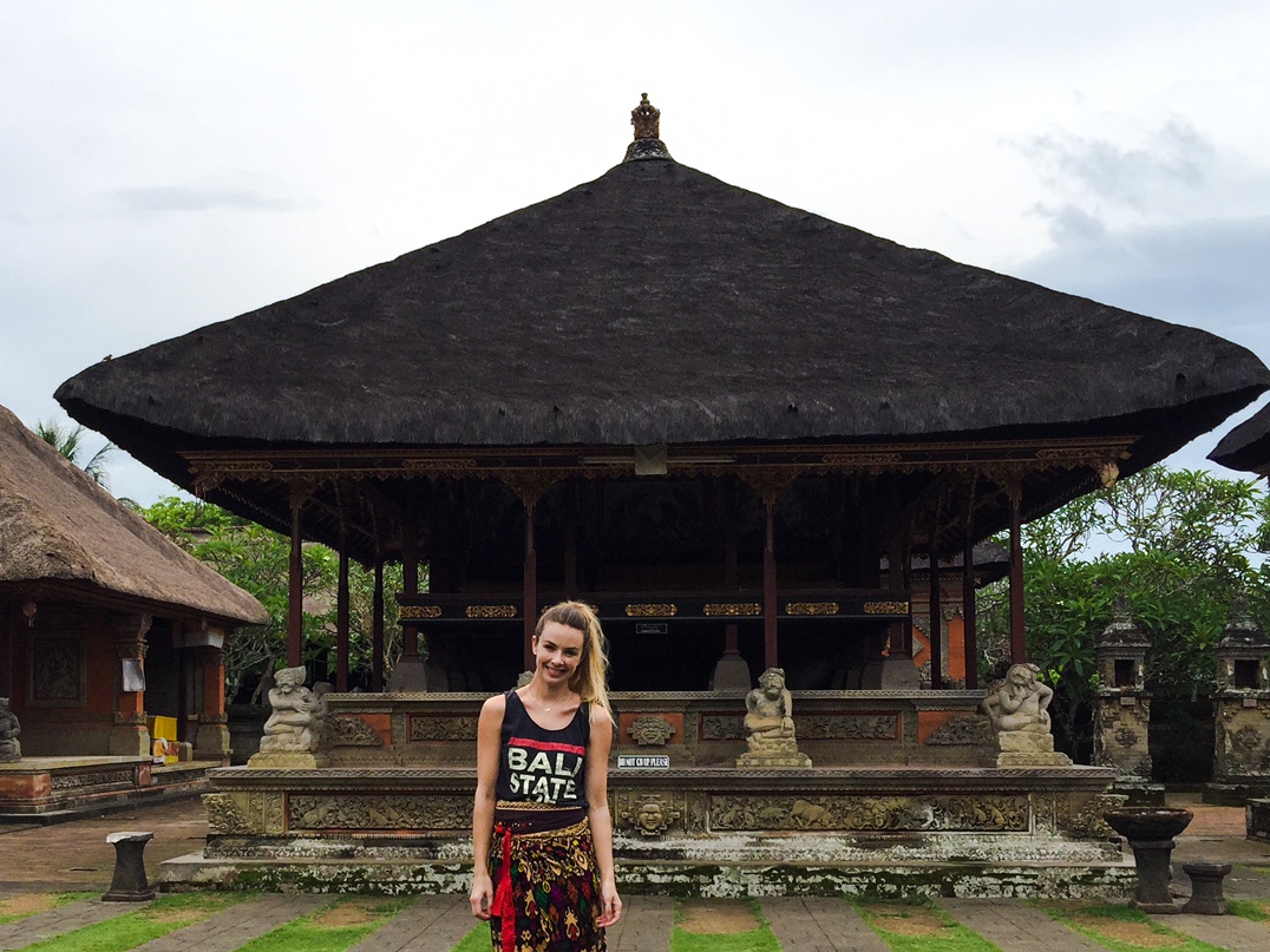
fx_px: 1614
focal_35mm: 44
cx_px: 531
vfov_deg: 32.5
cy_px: 655
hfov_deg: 42.8
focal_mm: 4.15
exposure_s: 1/920
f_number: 2.2
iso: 32
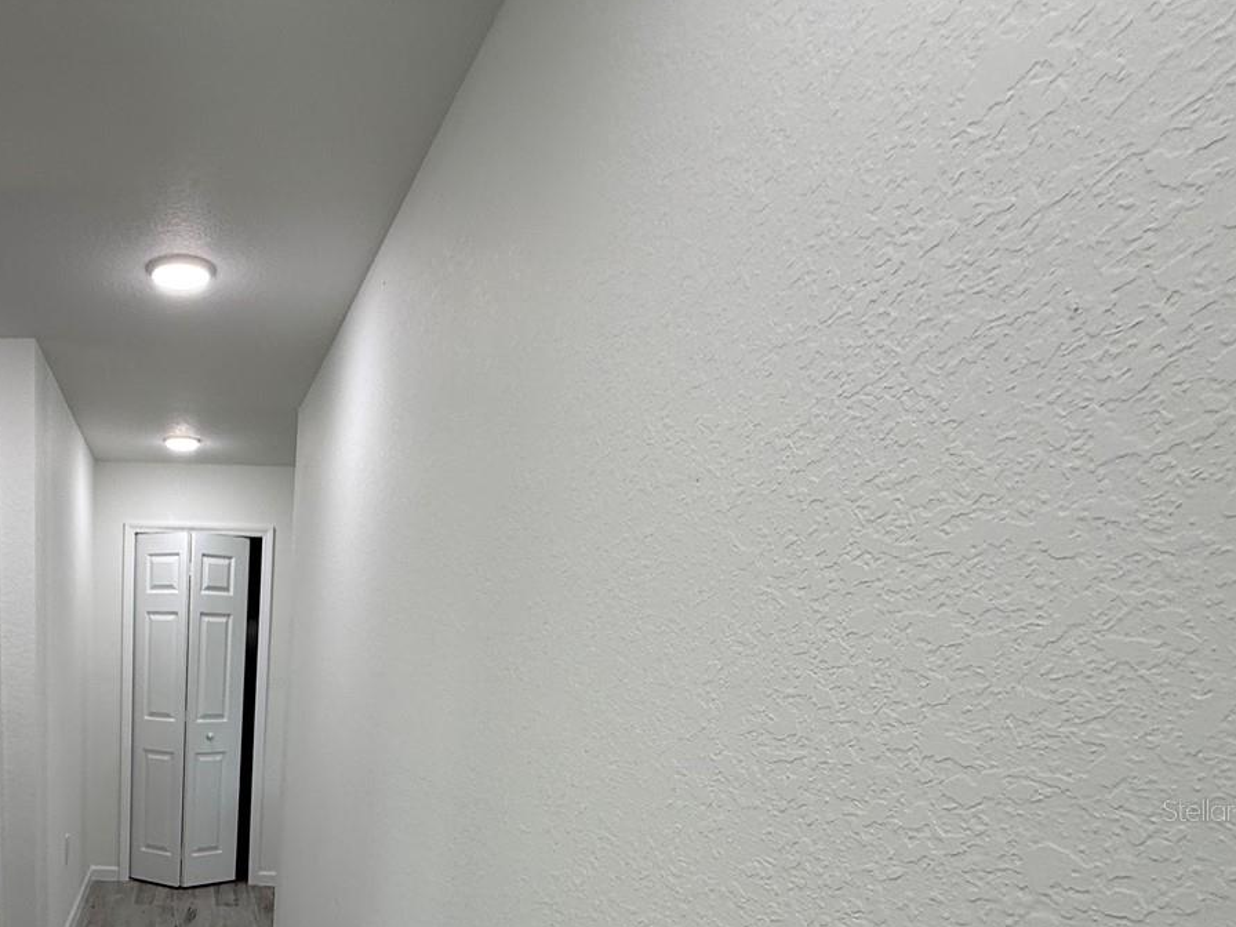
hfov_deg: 61.5
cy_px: 810
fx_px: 893
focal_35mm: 25
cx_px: 189
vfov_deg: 49.7
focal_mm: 2.22
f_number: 2.2
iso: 80
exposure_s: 1/99
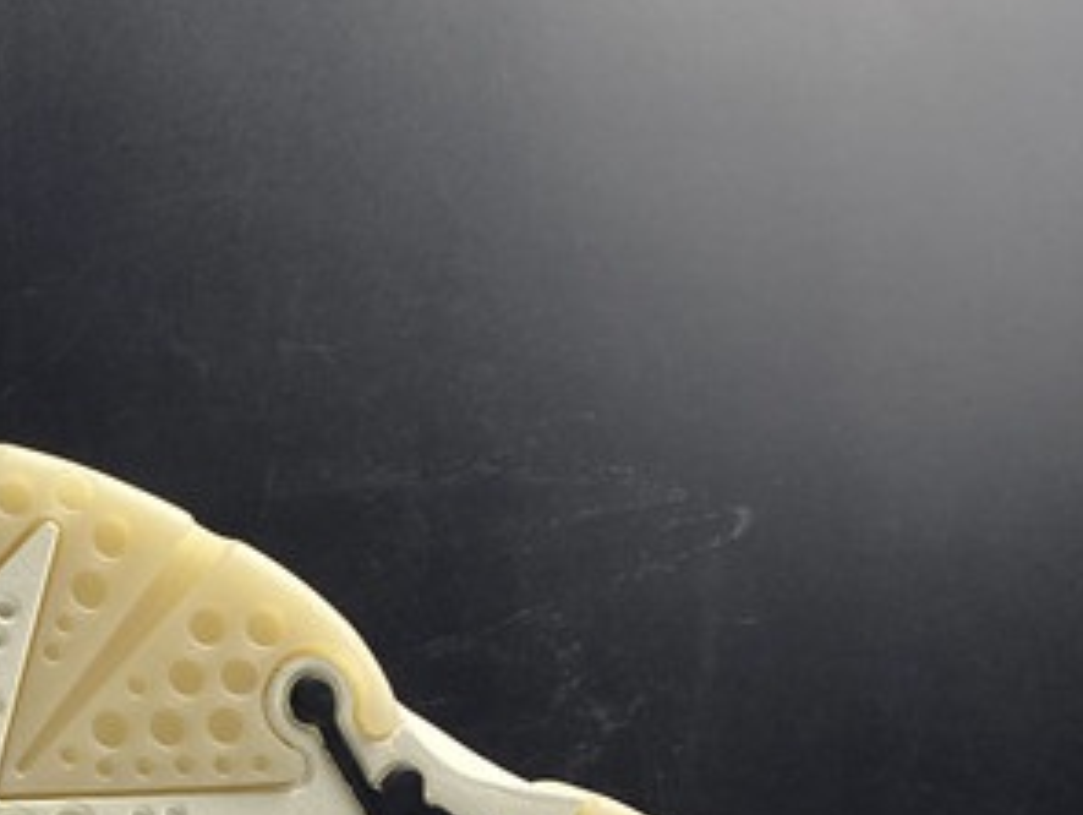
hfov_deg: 20.2
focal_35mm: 88
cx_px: -360
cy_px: 1010
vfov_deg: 16.1
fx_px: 2757
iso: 40
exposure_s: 1/100
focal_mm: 4.25
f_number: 1.8
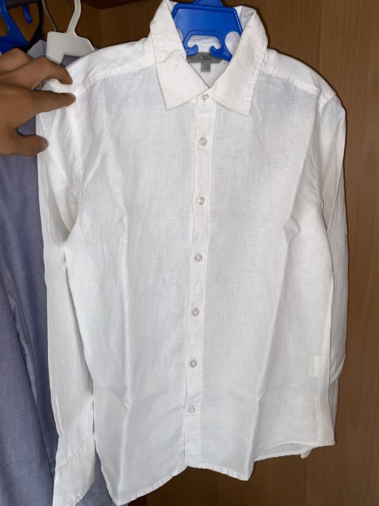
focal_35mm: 26
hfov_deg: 53.1
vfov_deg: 67.3
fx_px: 380
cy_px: 253
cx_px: 190
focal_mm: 4.25
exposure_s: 1/51
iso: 40
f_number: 1.8
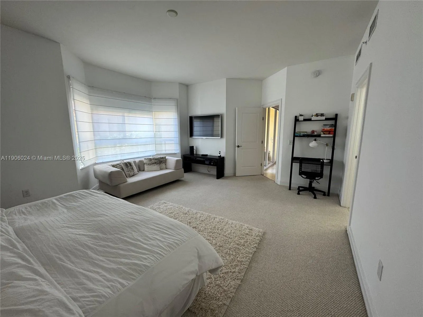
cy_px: 158
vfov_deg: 85.7
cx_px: 212
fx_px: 171
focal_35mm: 14
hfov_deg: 102.1
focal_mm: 2.22
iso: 160
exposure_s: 1/120
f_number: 2.2
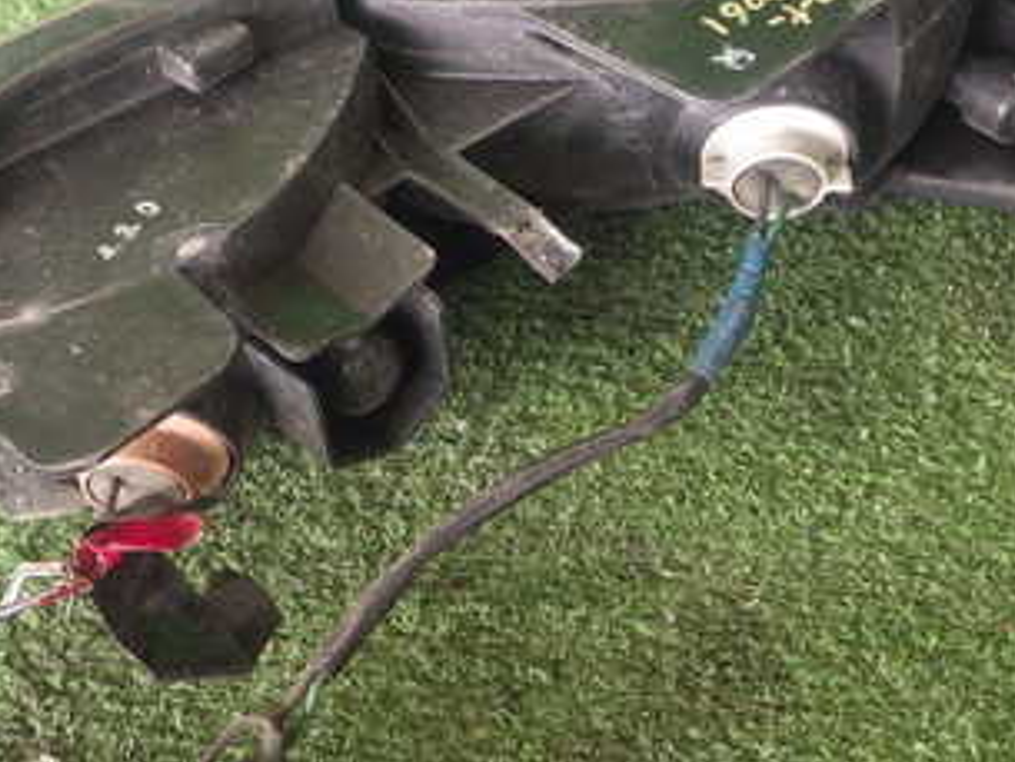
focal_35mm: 61
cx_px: 506
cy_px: 396
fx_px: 1789
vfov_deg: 24.0
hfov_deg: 31.7
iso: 250
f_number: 3.1
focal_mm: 5.5
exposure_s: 1/45
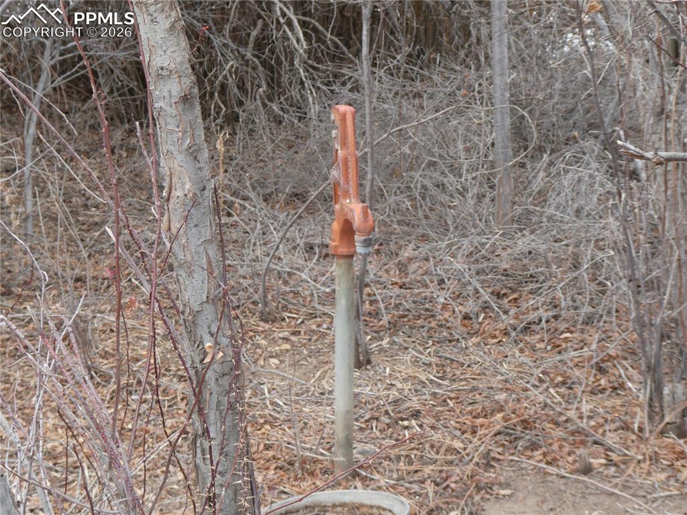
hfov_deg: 23.3
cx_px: 344
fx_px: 1666
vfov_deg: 17.6
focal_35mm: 84
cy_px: 258
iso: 100
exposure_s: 1/60
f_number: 4.8
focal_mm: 15
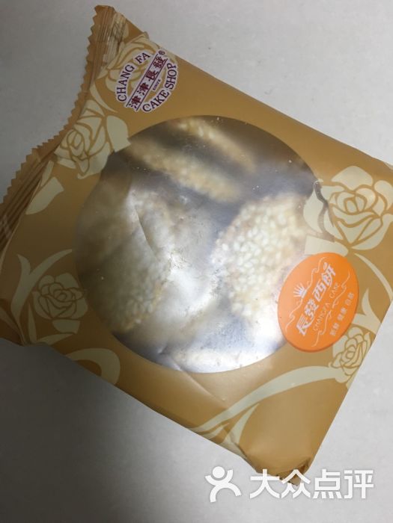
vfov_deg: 61.7
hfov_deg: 48.2
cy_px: 262
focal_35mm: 29
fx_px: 439
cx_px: 196
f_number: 2.2
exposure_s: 1/17
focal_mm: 4.15
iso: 100
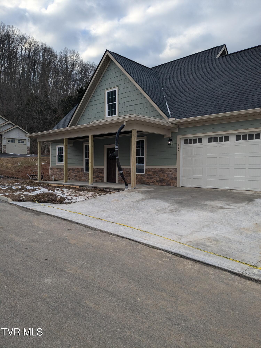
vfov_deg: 65.3
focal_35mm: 27
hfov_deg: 51.4
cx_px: 130
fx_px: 271
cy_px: 174
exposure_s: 1/2128
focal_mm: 4.38
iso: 45
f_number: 1.73
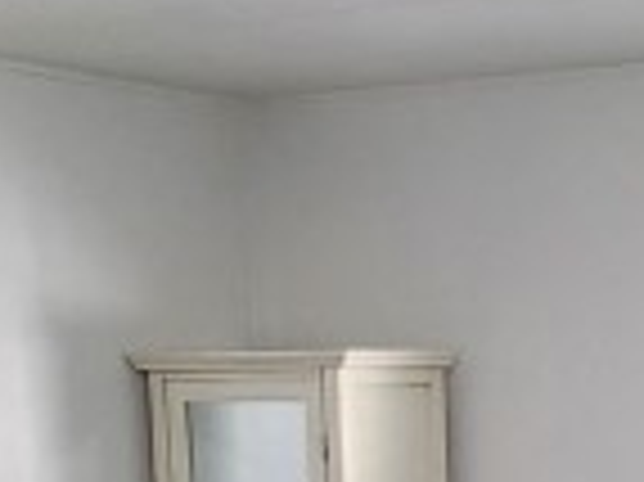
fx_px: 1729
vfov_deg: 14.5
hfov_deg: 20.5
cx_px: 621
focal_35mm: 93
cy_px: 770
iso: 160
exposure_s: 1/60
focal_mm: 2.2
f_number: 2.2
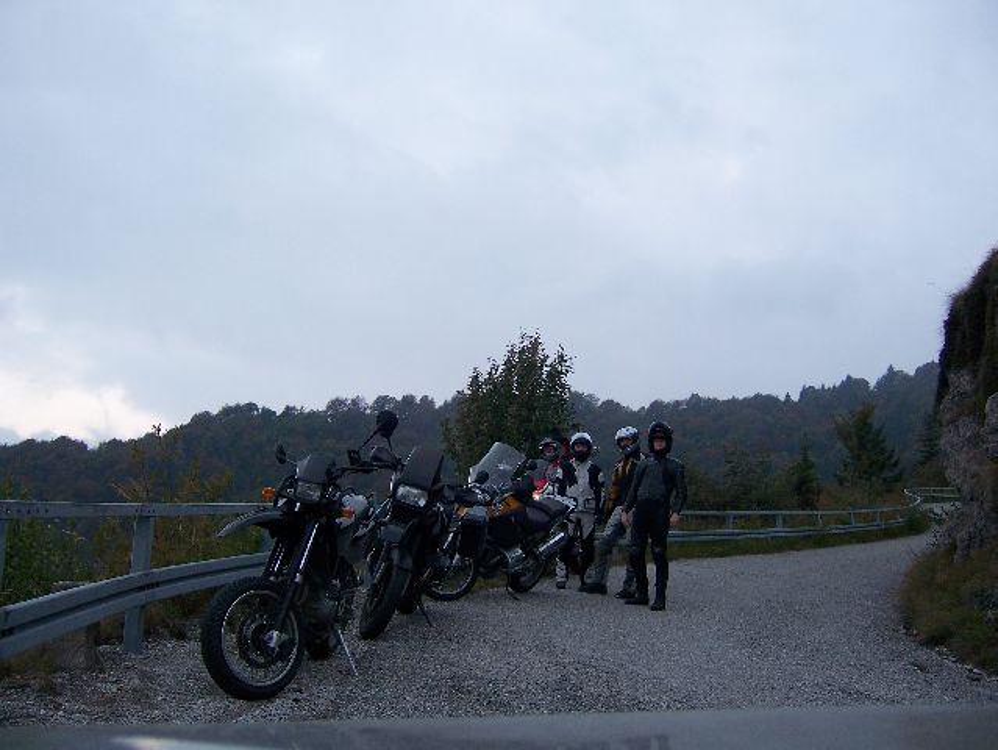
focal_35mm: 36
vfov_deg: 39.7
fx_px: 1038
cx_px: 499
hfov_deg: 51.3
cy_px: 375
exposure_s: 1/30
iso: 100
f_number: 2.8
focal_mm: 6
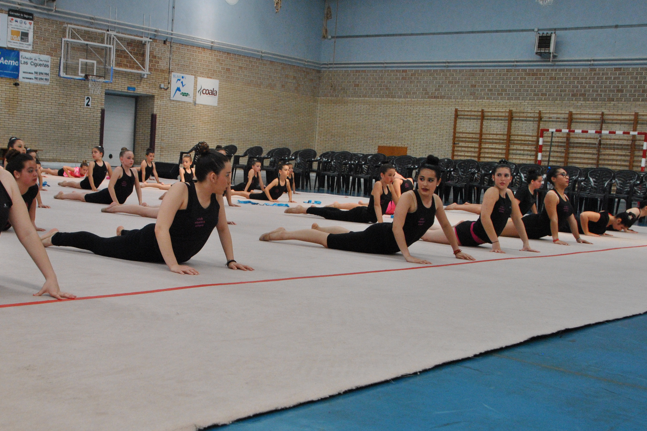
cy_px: 225
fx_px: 947
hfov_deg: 37.6
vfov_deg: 25.7
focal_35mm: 53
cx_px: 261
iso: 800
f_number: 6.3
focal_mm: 25
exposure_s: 1/160
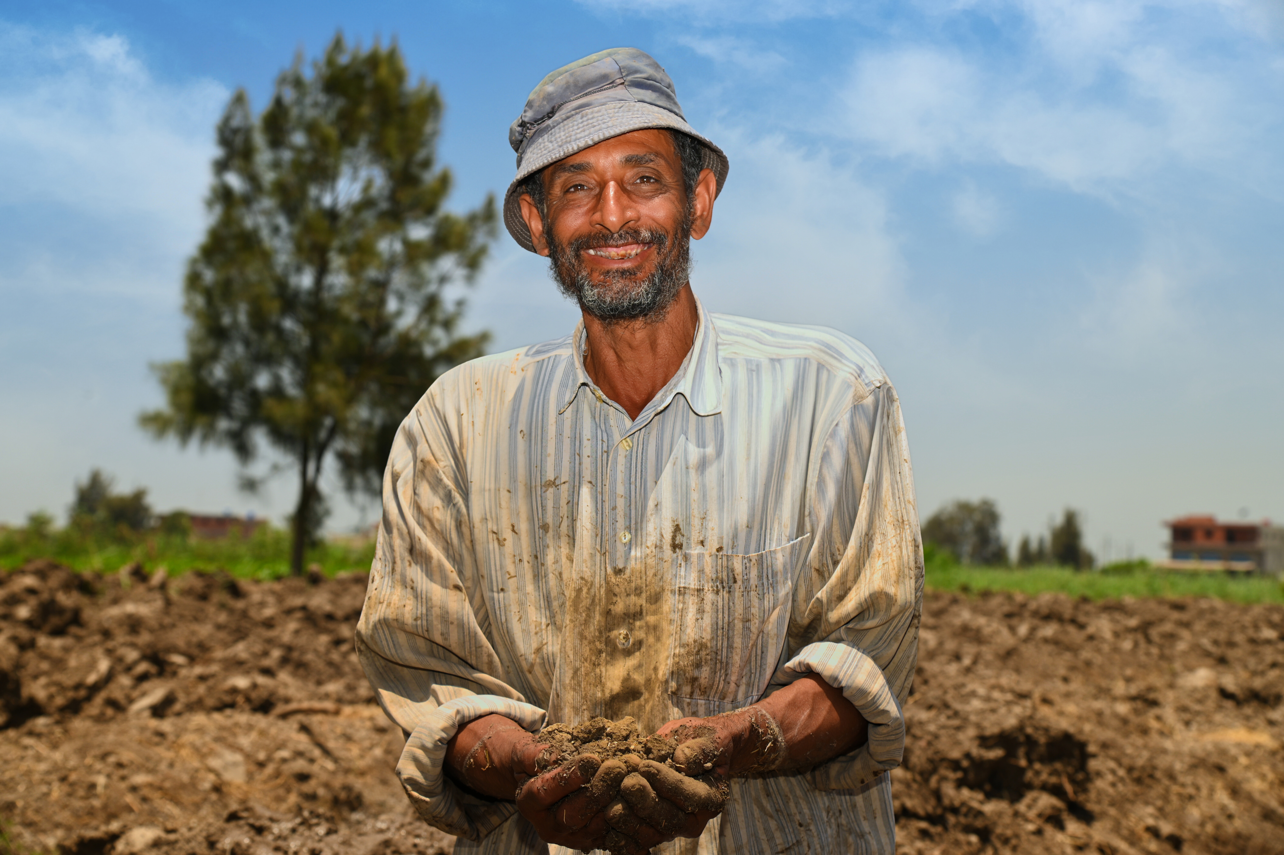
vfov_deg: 20.6
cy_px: 428
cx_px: 642
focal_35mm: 66
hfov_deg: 30.5
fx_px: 2352
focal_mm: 66
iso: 50
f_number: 7.1
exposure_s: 1/200
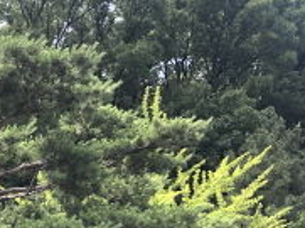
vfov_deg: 15.0
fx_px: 818
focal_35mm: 93
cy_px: 312
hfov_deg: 19.6
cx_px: -83
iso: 20
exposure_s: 1/428
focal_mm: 3.99
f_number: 1.8
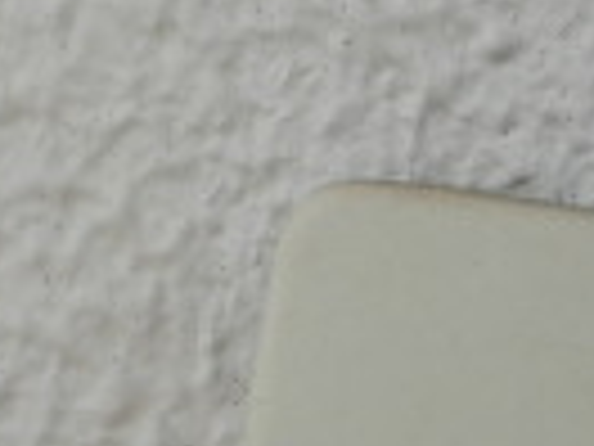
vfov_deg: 12.0
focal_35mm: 116
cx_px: 436
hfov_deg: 16.9
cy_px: 734
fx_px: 1991
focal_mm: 4.2
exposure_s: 1/400
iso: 80
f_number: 3
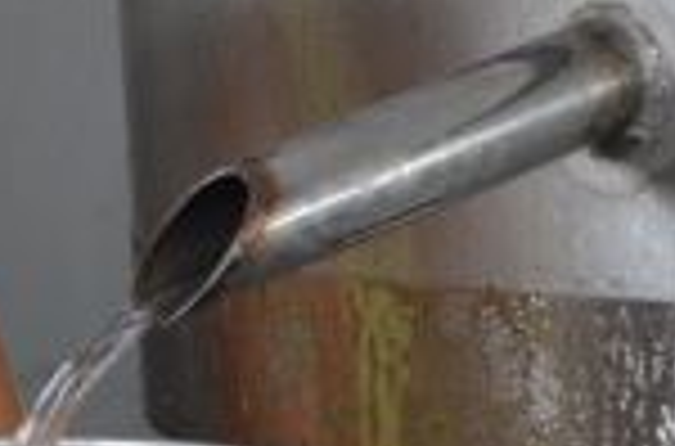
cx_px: -958
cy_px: 16
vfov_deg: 3.4
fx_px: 7476
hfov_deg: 5.0
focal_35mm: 400
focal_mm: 50
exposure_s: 1/50
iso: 800
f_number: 5
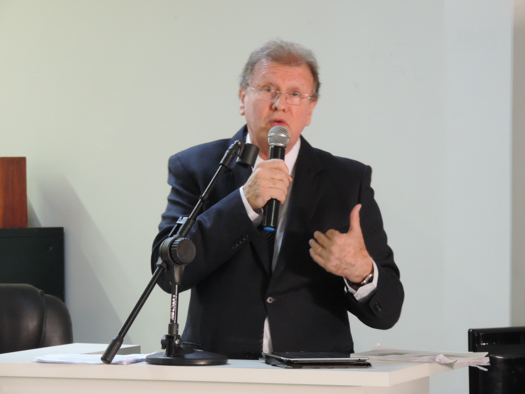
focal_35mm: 200
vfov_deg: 7.4
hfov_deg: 9.9
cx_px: 262
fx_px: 3033
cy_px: 197
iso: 800
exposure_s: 1/13
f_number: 4.6
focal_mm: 35.6
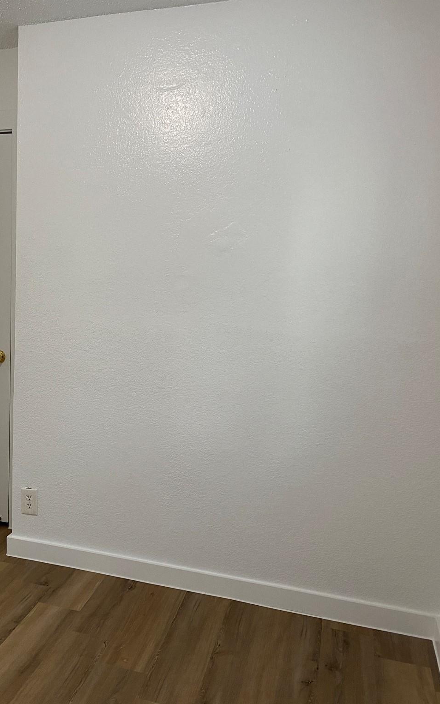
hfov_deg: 32.4
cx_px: 29
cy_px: 351
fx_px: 710
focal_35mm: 37
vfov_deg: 52.8
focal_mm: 4.25
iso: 100
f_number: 1.8
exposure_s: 1/60
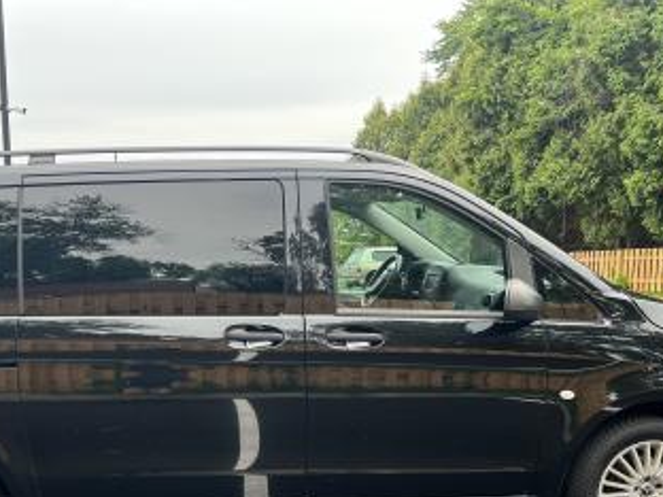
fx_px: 804
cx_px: 206
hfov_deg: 44.0
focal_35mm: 42
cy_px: 399
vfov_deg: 33.3
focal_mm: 5.7
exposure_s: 1/526
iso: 50
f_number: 1.5
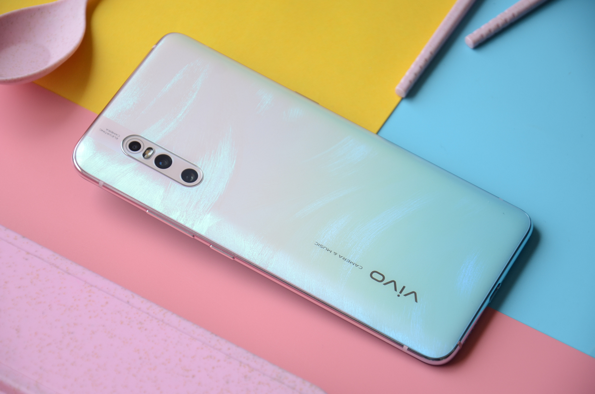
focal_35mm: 147
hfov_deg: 14.0
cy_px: 197
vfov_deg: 9.3
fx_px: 2424
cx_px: 298
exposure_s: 1/125
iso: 250
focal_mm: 98
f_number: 5.6
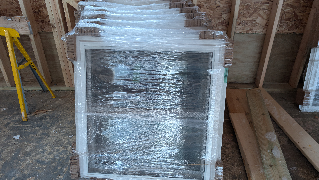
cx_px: 164
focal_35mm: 28
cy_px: 121
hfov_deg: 67.9
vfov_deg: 40.9
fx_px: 237
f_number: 1.68
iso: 805
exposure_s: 1/98.3
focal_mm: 6.9
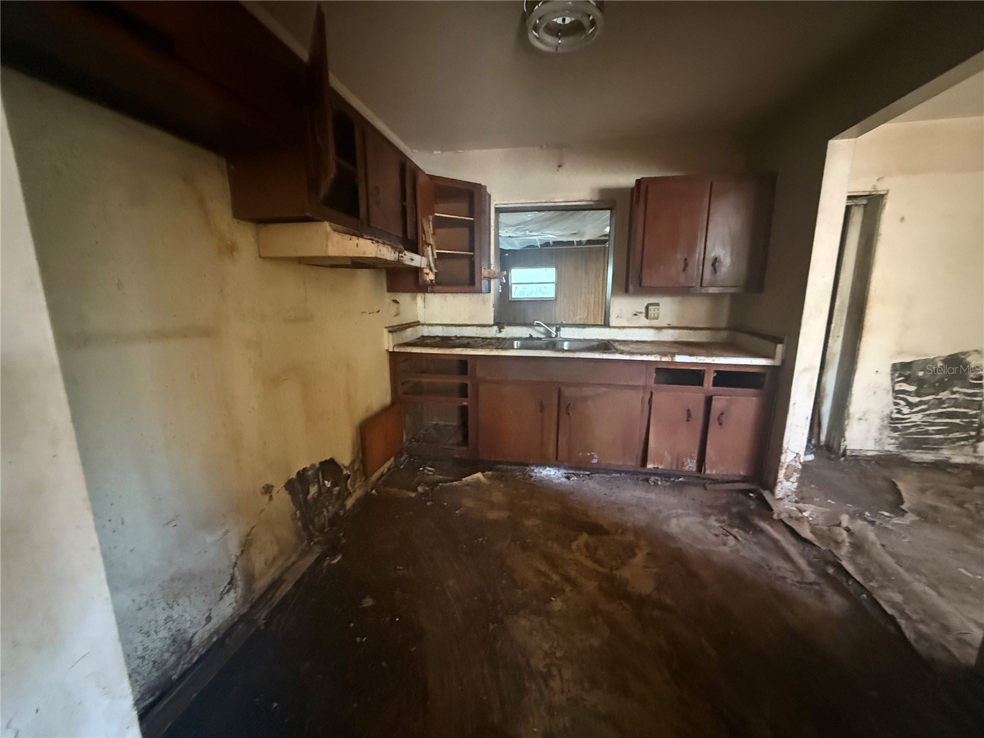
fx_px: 398
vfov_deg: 85.7
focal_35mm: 14
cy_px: 369
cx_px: 492
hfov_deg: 102.1
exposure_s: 1/32
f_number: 2.2
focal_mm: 2.22
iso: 1600
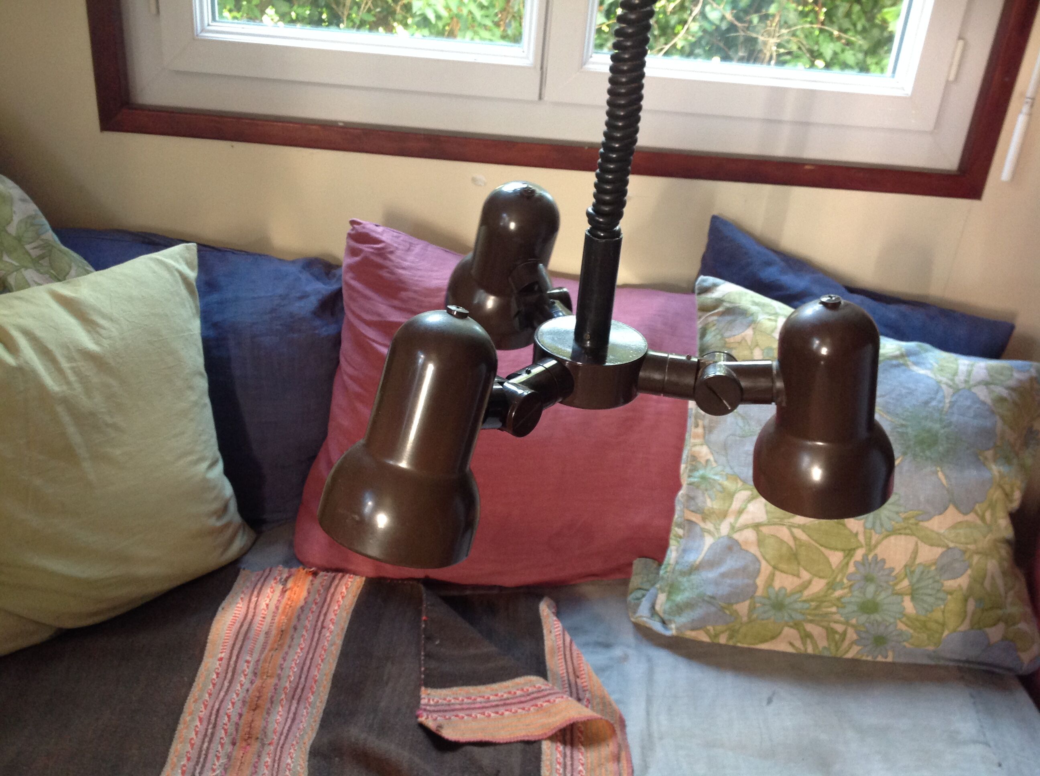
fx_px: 1050
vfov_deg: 40.6
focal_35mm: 35
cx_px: 520
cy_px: 388
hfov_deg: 52.7
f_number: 2.4
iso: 160
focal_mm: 4.28
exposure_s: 1/15
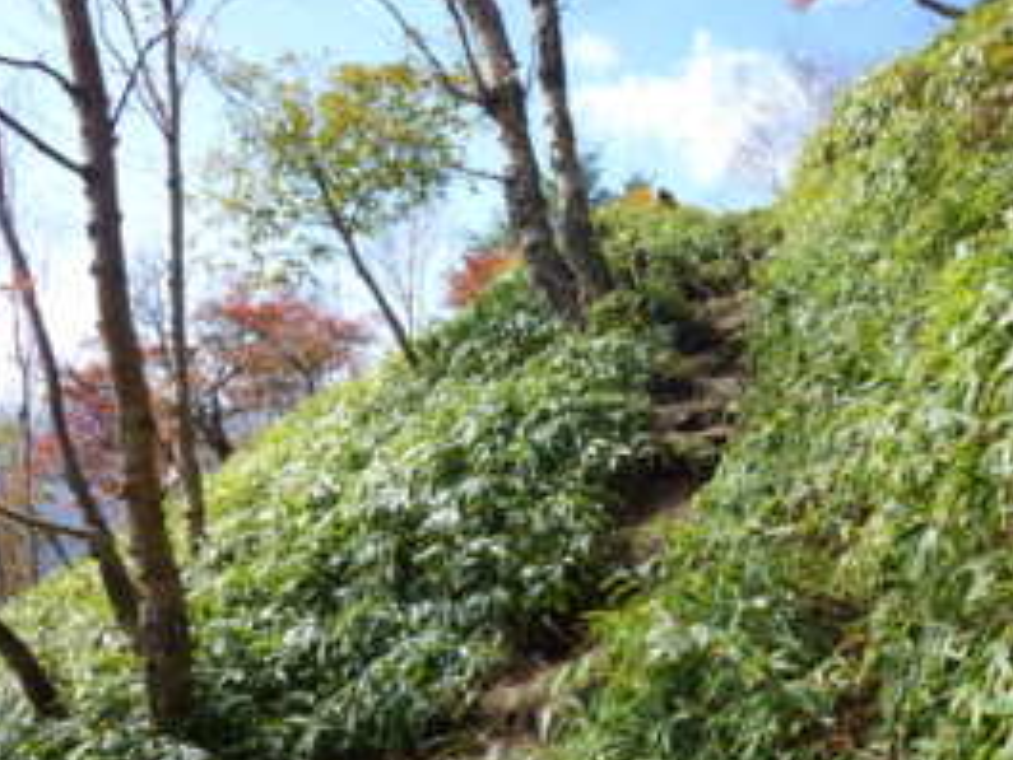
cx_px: 646
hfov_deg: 54.6
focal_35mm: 33
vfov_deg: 43.0
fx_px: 966
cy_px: 365
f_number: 3.1
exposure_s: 1/500
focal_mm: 4.5
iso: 100
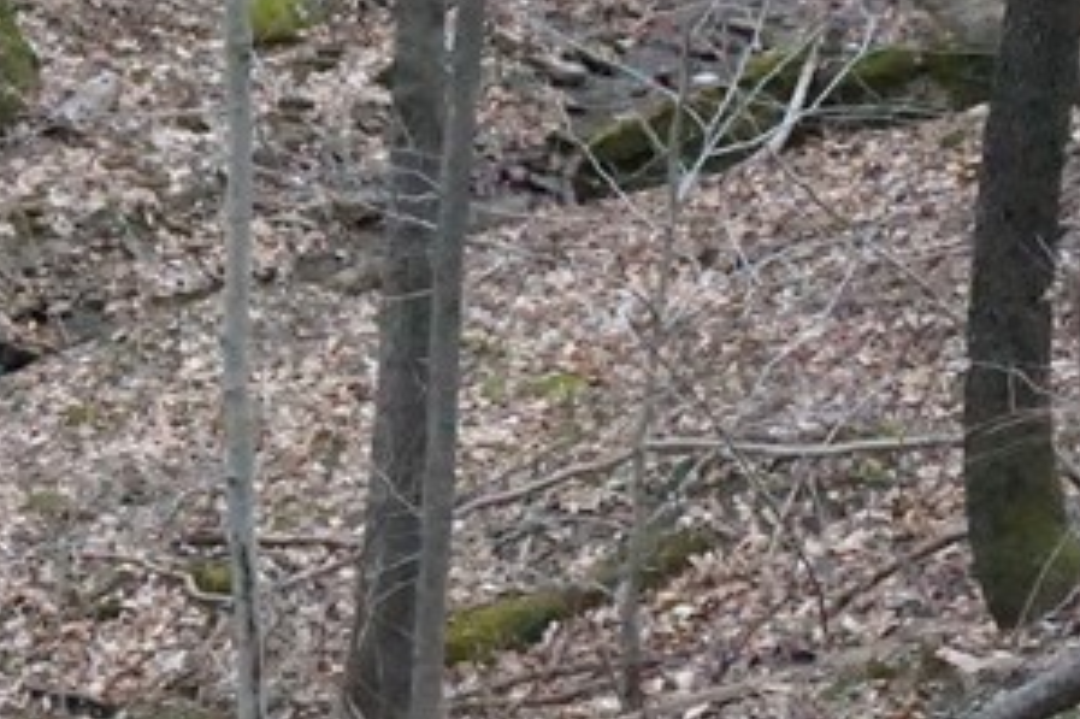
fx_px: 4257
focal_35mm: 142
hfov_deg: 14.1
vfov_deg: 9.6
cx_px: -135
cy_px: 294
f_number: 9
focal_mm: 26
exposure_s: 1/1250
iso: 12800
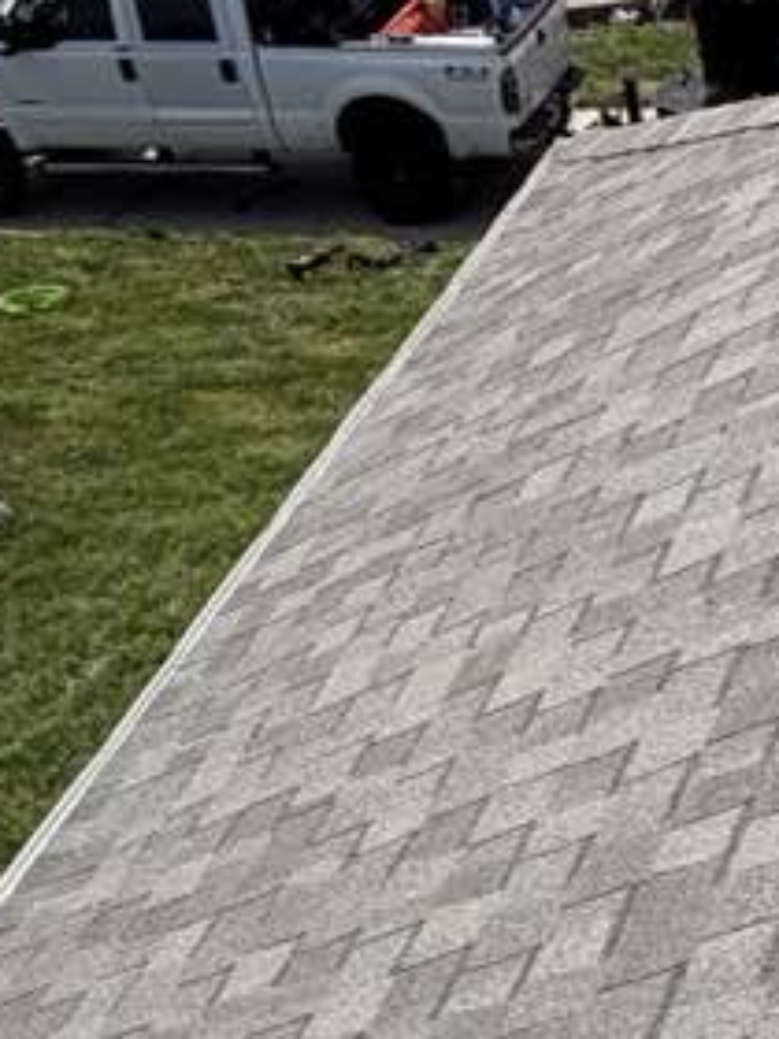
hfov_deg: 20.5
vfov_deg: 27.0
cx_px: 1072
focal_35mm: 64
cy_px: 1221
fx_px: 1920
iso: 25
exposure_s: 1/770
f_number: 2.2
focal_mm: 2.22
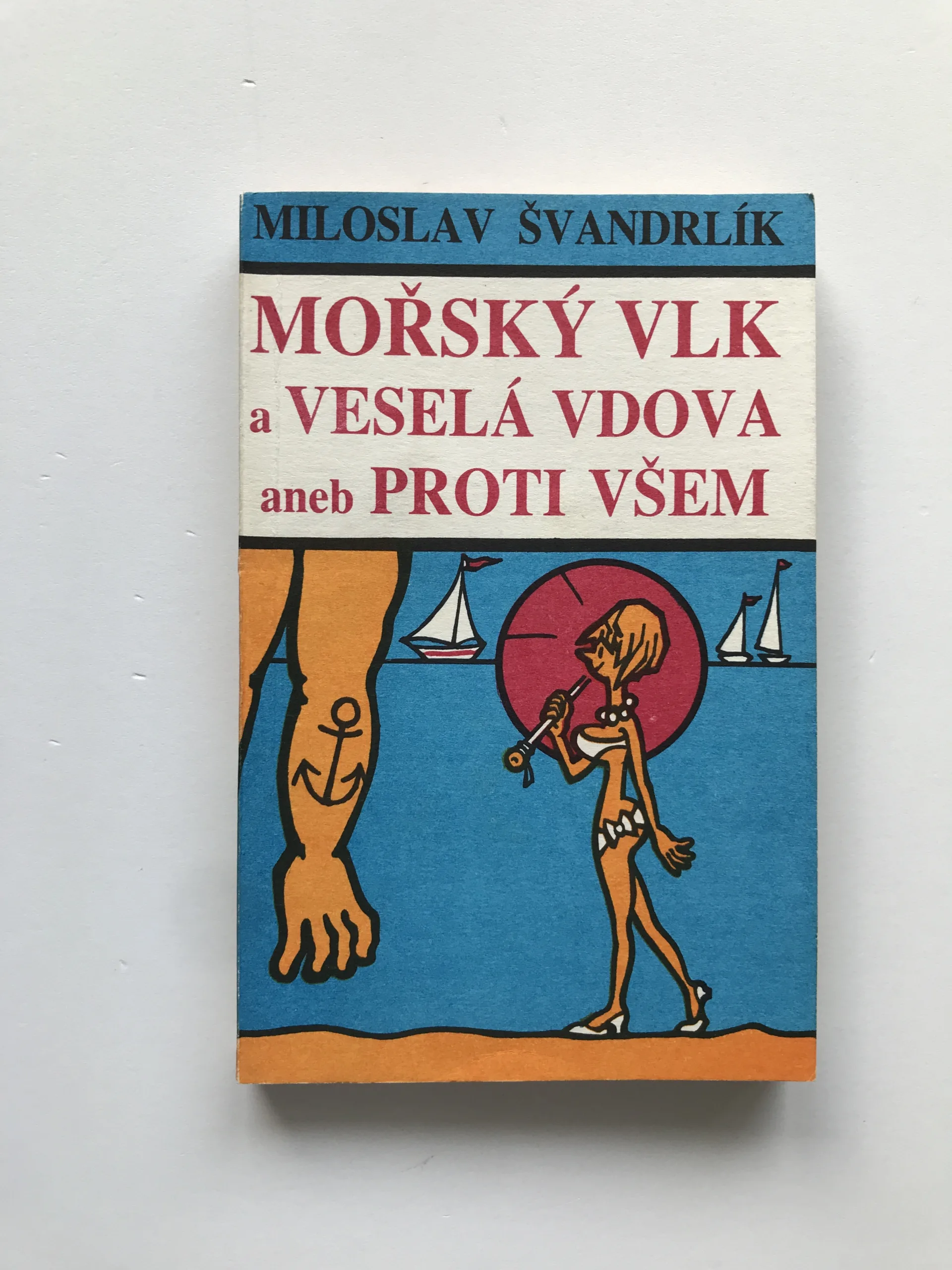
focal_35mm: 28
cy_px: 635
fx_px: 1027
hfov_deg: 49.7
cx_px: 476
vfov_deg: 63.4
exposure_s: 1/100
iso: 25
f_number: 1.8
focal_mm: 3.99
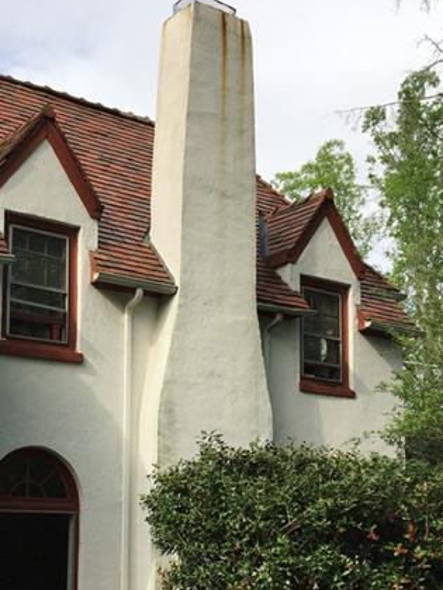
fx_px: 904
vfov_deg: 35.3
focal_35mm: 53
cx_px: 68
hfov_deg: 26.8
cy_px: 452
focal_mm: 4.15
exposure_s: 1/791
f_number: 2.2
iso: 32
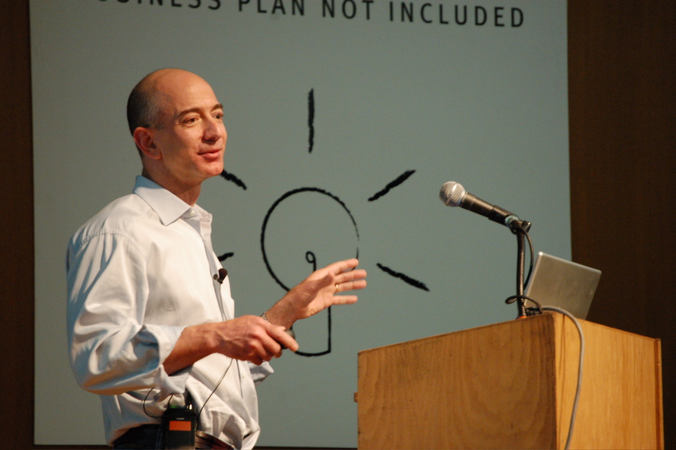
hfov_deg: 6.9
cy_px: 225
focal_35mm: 300
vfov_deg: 4.6
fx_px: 5628
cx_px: 338
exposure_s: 1/30
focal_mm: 200
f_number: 5.6
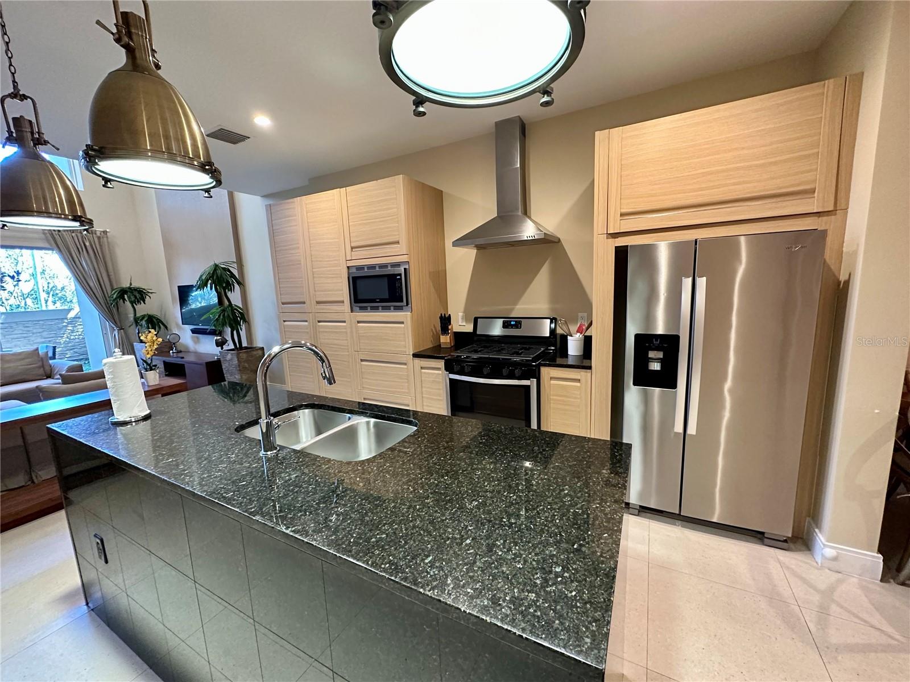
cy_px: 341
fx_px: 368
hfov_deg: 102.1
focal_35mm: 14
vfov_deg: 85.7
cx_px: 455
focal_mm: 2.22
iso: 500
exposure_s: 1/60
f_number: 2.2
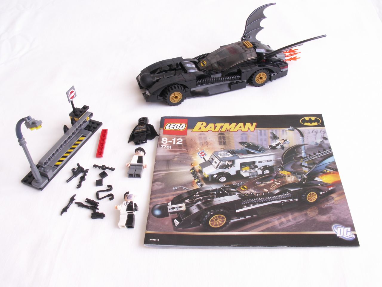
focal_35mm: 35
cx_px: 191
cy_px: 144
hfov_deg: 52.6
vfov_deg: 40.7
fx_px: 386
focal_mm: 5.86
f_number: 8
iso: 50
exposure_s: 1
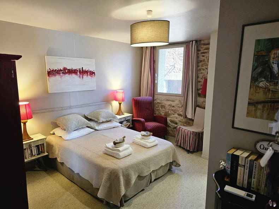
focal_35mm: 23
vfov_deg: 58.9
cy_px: 104
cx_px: 140
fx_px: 185
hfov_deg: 73.9
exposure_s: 1/101
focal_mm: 6.3
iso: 800
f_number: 1.7
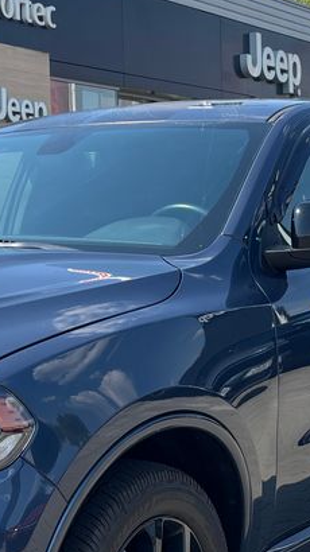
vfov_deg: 25.6
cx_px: 13
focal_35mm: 83
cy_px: 291
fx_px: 1215
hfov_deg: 14.3
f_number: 1.6
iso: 50
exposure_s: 1/1832
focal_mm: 5.1
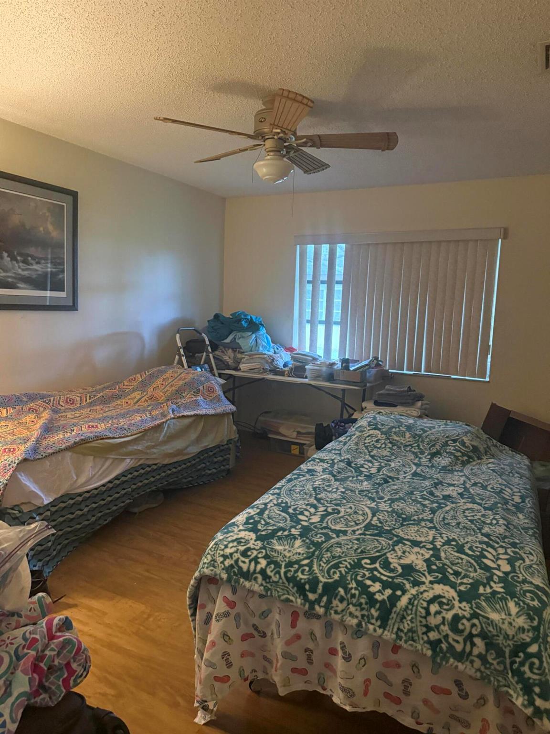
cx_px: 275
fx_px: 508
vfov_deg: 71.6
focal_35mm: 24
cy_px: 367
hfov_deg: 56.8
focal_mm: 6.76
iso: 800
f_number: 1.78
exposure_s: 1/30
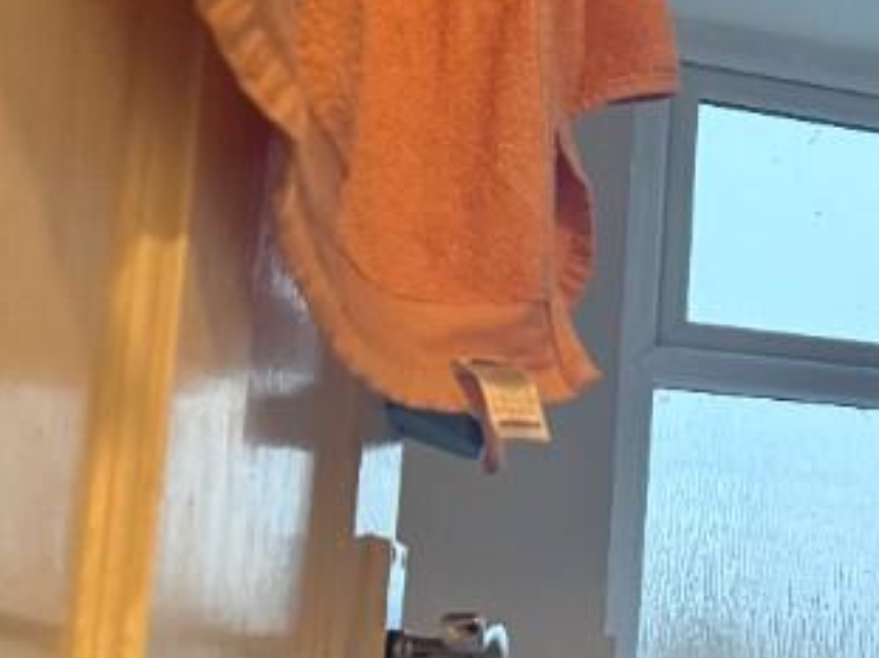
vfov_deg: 18.6
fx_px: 2005
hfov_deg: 20.4
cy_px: 460
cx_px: 1399
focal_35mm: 79
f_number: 1.78
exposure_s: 1/50
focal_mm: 6.76
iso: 400
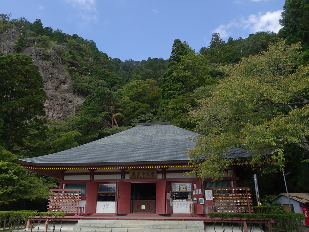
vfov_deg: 56.8
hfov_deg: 71.6
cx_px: 154
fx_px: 214
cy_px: 116
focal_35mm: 24
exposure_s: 1/640
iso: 80
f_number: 3.5
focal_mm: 4.1
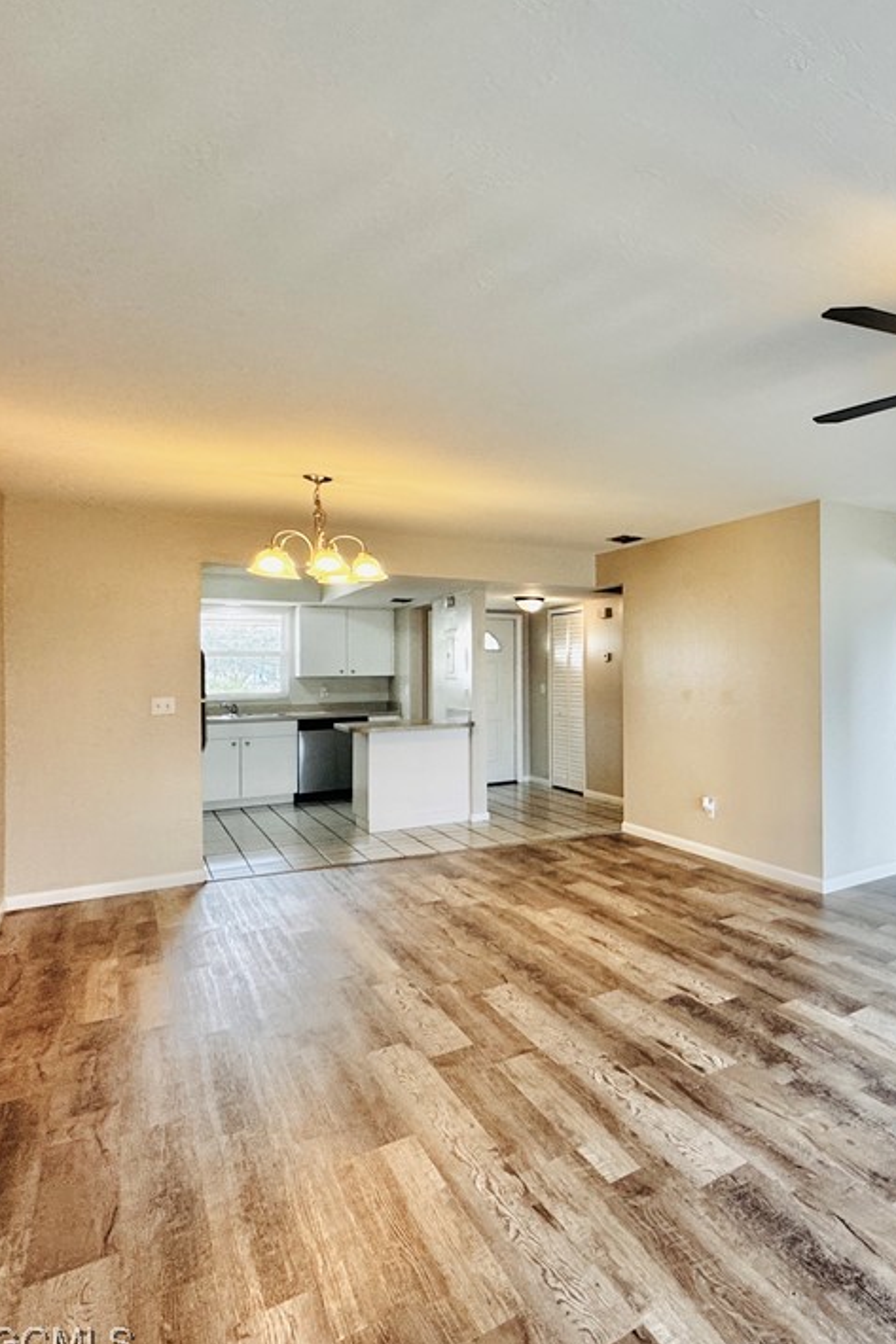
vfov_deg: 81.2
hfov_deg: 47.7
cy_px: 659
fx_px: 784
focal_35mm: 21
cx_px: 923
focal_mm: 2.22
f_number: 2.2
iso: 160
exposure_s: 1/120
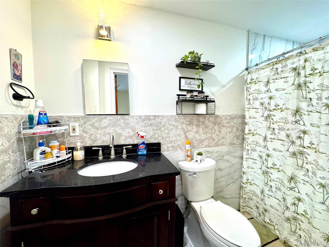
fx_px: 133
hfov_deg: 102.1
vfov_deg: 85.7
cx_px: 164
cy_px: 124
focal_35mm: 14
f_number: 2.2
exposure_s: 1/120
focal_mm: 2.22
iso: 200
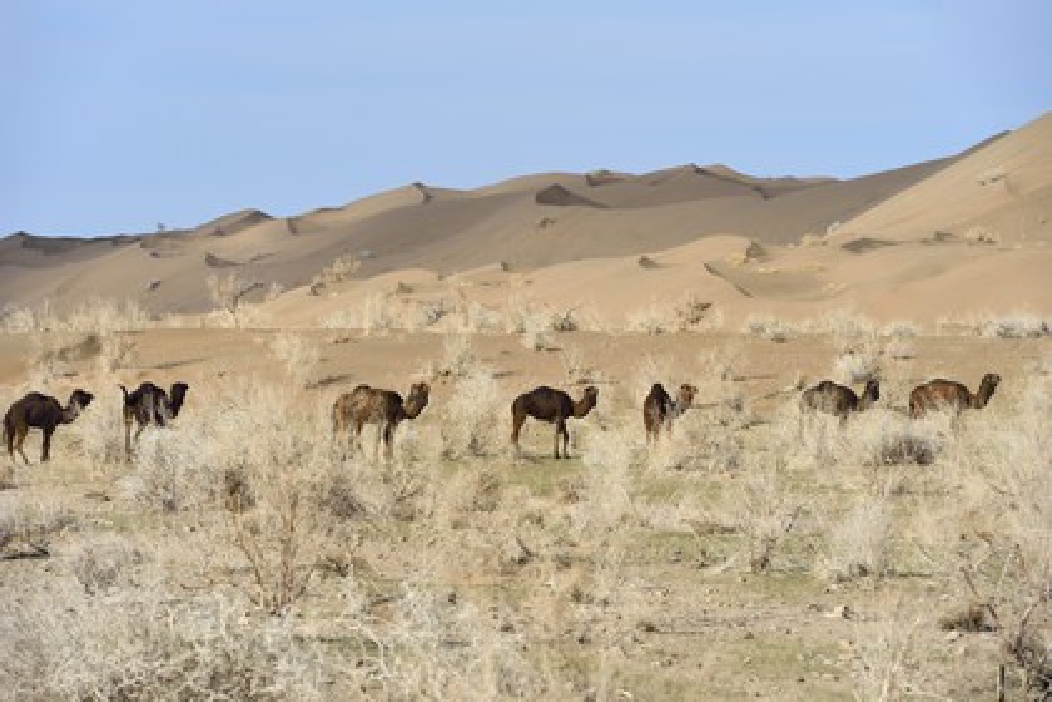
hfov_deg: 10.3
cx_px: 526
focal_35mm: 200
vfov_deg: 6.9
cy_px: 351
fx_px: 5844
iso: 200
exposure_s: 1/500
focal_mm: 200
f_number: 10
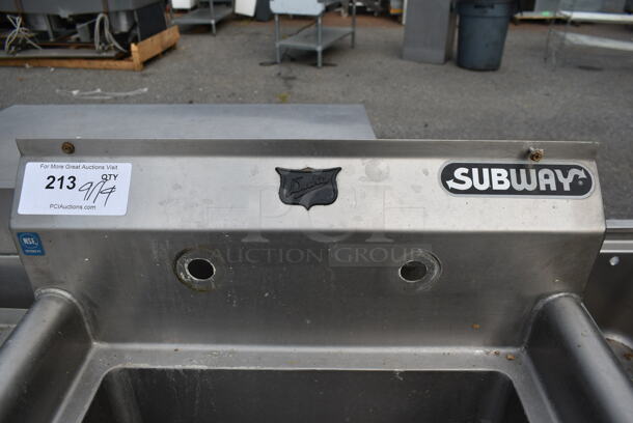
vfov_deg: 48.0
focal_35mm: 27
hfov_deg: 67.3
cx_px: 316
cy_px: 212
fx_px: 475
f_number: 7.1
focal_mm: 18
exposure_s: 1/320
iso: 100
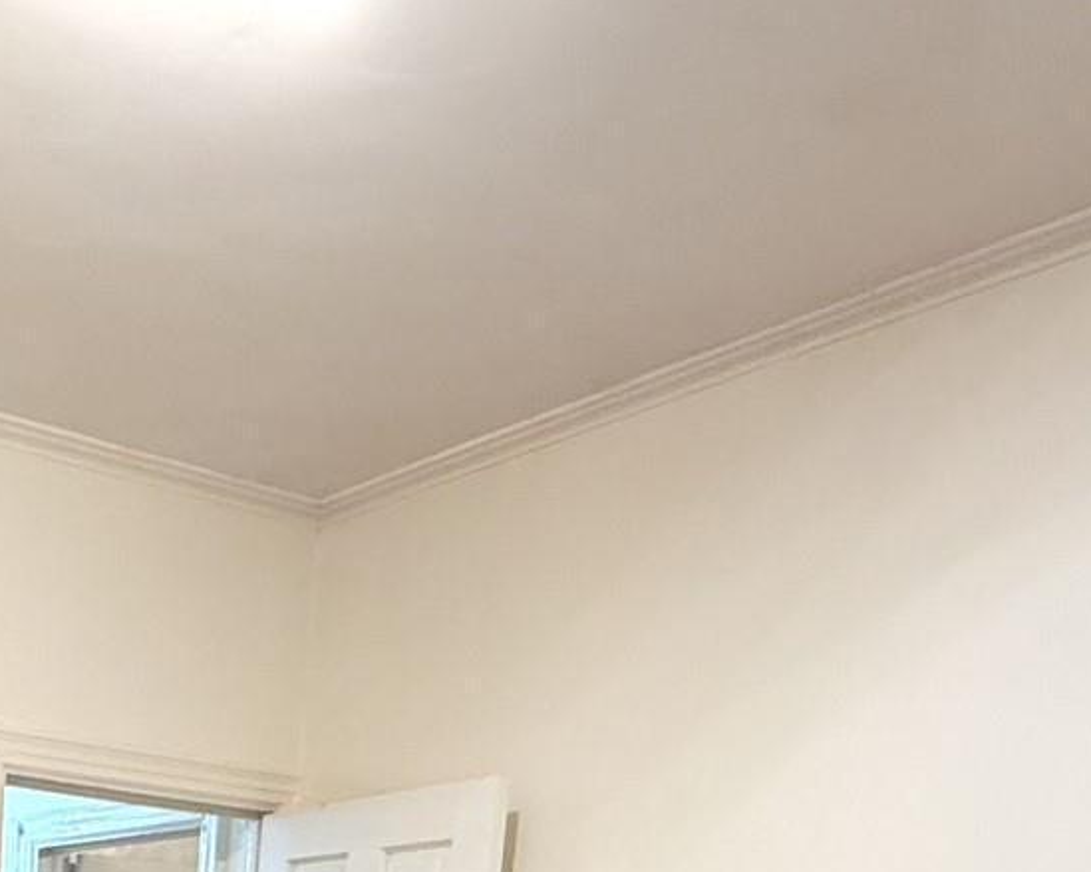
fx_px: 1646
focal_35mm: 51
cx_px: -44
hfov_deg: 33.1
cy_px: 1392
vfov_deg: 22.7
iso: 320
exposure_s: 1/60
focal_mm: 2.22
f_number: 2.2
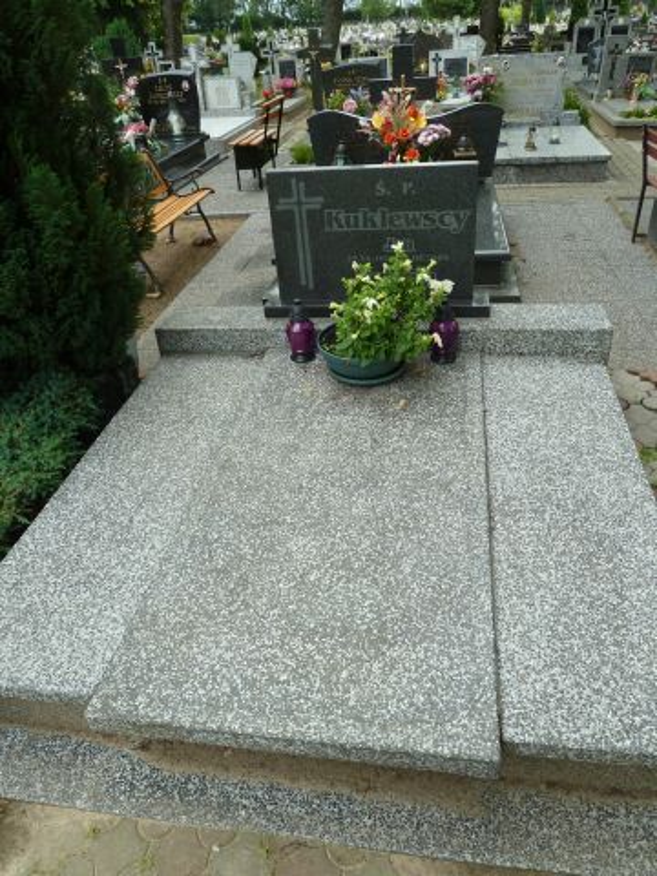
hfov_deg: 54.9
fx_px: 633
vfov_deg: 69.4
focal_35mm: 25
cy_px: 438
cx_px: 328
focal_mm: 4.1
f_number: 4
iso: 80
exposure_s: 1/125
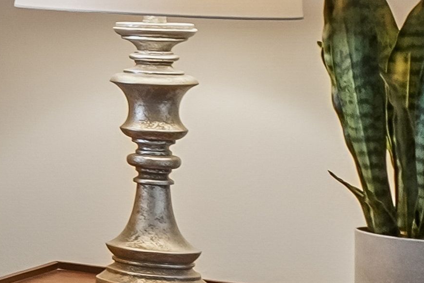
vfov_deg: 10.6
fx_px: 1507
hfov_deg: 9.4
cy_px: -16
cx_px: -1059
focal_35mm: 128
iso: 400
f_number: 8
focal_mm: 16
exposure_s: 1/13
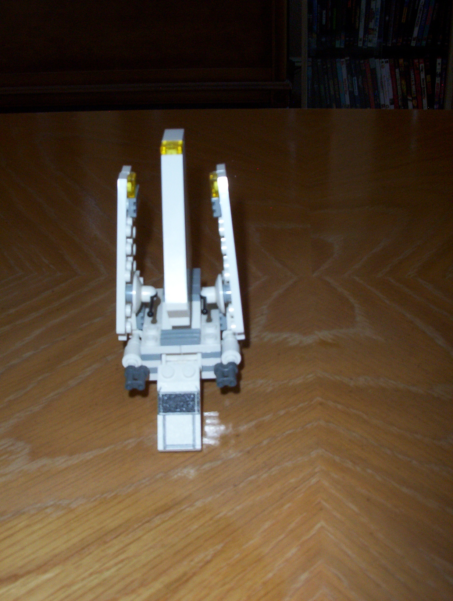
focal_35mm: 39
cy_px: 300
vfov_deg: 47.8
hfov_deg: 37.0
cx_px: 226
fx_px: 678
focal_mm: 6
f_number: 4.5
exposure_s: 1/30
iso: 140
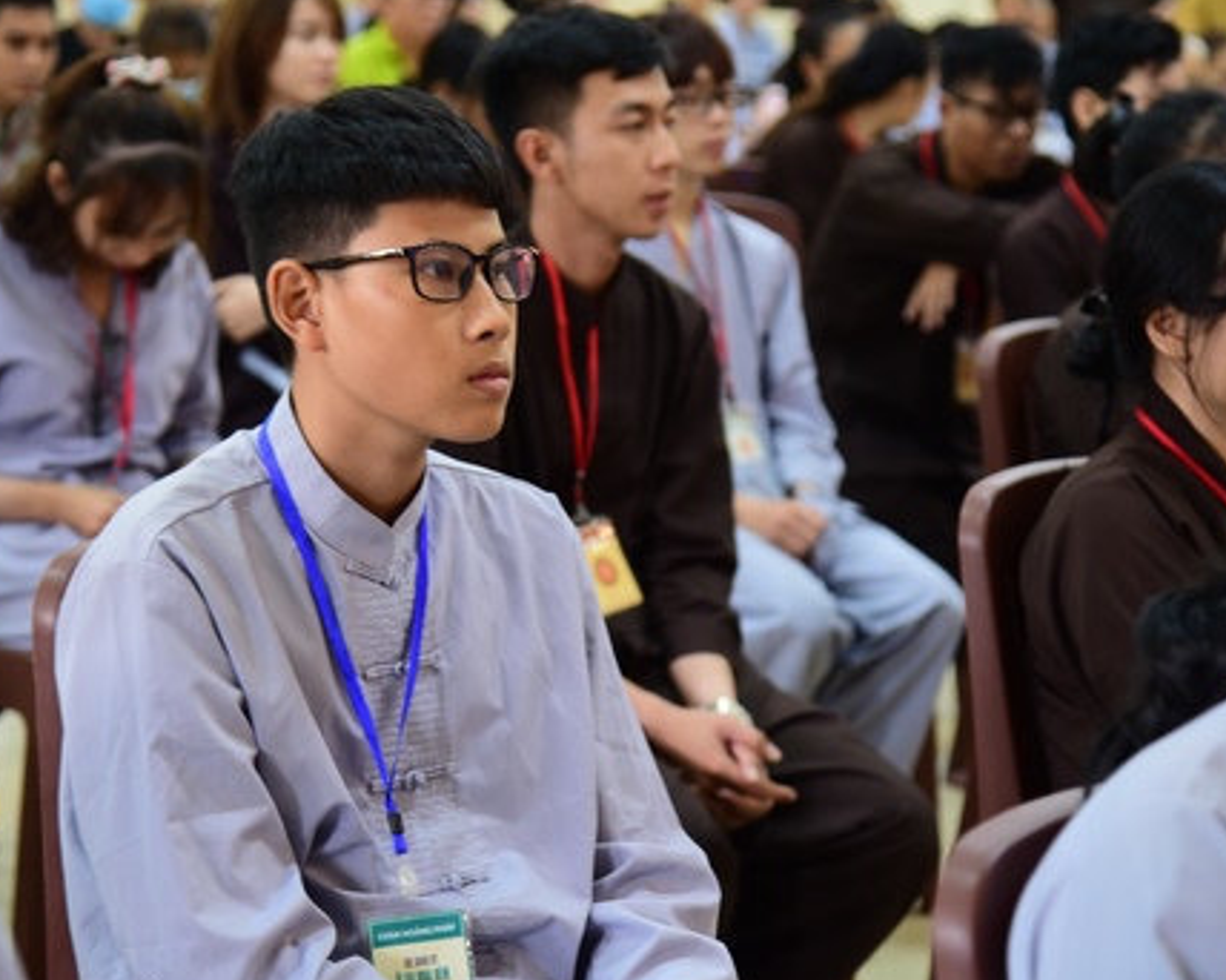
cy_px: 378
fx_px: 3881
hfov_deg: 17.9
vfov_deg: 14.4
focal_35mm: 107
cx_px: 521
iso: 1000
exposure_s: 1/25
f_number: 4
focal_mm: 75
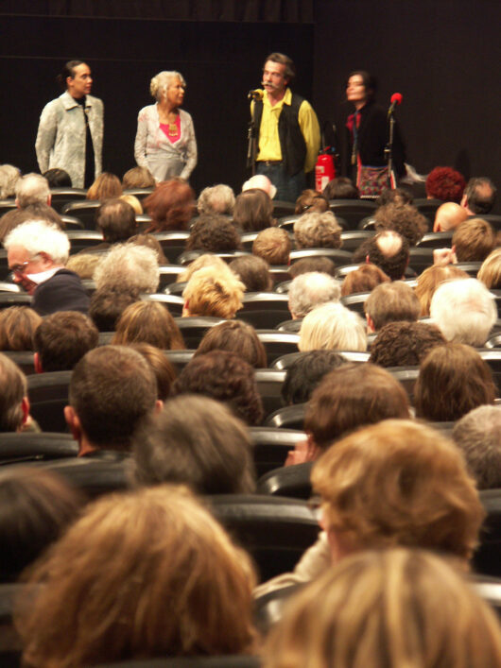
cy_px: 334
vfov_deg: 12.3
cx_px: 250
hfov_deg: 9.2
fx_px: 3108
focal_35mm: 161
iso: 200
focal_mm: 41.08
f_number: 3.2
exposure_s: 1/3
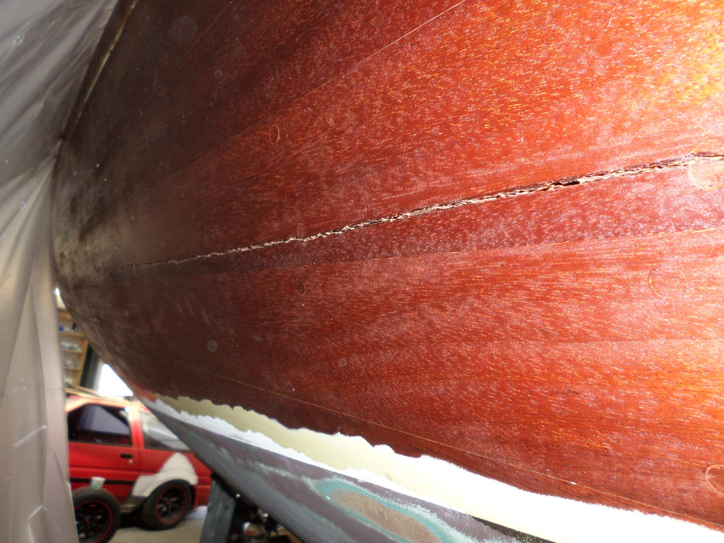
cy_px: 272
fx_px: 523
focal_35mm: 25
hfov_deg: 69.4
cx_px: 362
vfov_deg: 54.9
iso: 100
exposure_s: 1/30
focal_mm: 4.5
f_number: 2.5
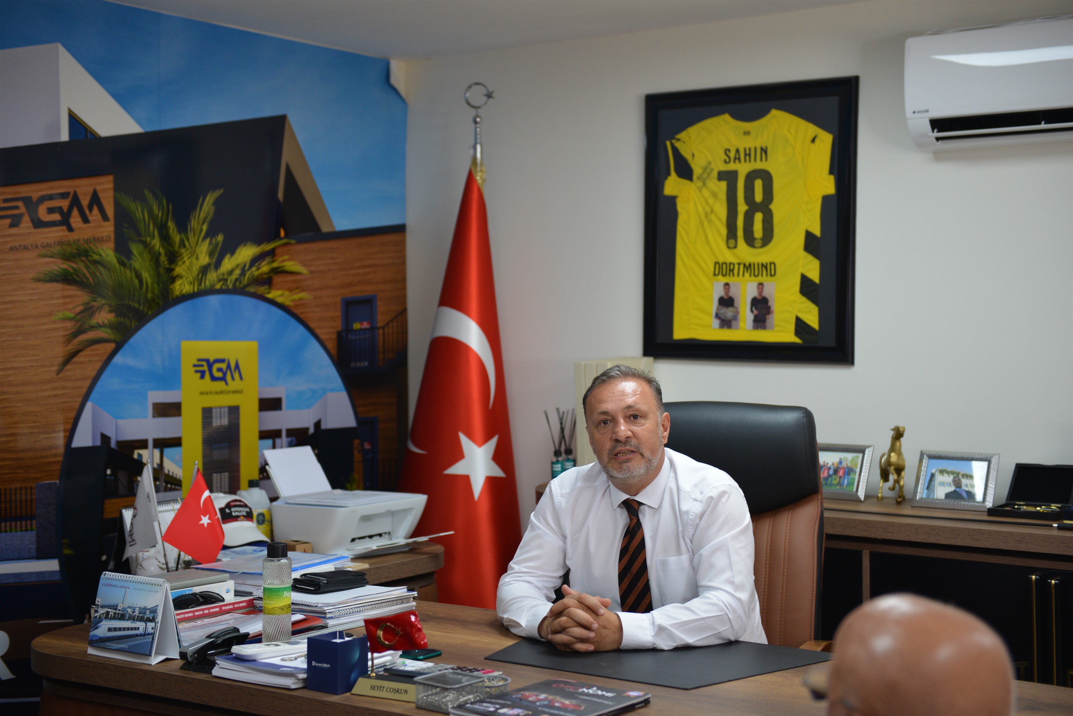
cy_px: 358
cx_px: 536
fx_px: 1669
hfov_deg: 35.6
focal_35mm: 56
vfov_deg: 24.2
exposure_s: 1/160
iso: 640
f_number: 3.2
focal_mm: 56
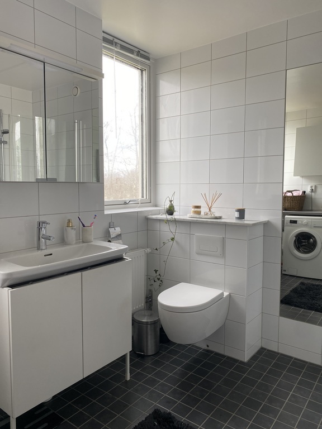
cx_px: 161
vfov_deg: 67.3
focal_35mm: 26
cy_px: 214
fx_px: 322
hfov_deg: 53.1
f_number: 1.8
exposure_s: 1/121
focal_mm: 4.25
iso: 40
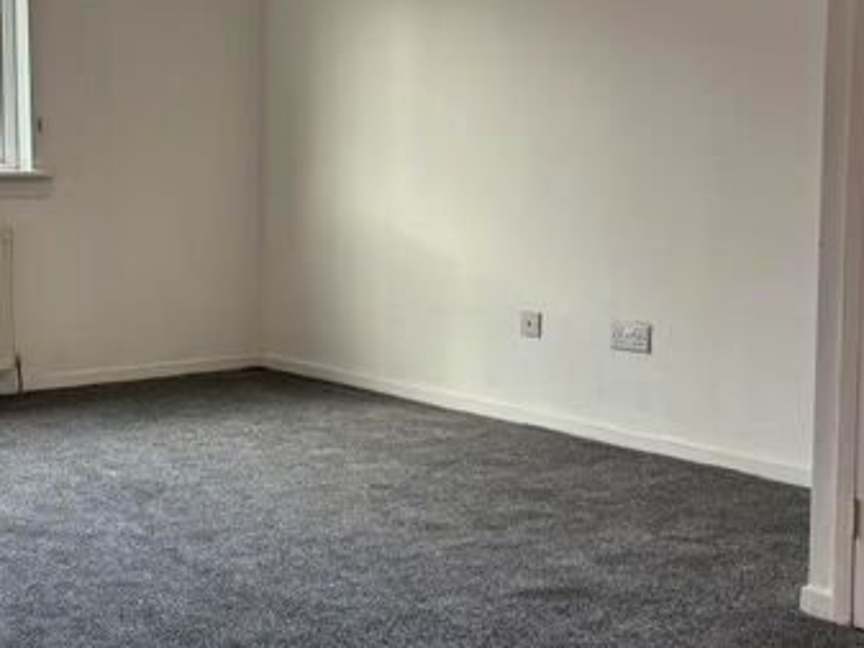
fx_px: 1348
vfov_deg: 27.0
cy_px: 275
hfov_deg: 34.1
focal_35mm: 54
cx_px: 133
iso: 50
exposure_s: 1/100
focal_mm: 5.96
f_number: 1.6
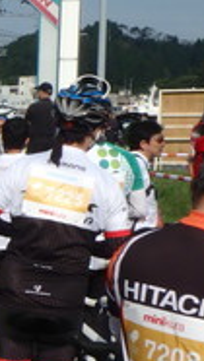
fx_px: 1112
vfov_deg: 18.4
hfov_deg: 9.0
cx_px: -357
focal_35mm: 116
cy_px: 246
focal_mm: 5.6
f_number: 7.9
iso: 125
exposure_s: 1/400
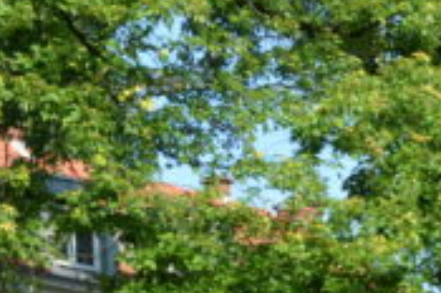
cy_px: 596
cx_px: 139
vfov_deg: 7.7
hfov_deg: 12.1
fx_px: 2079
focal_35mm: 170
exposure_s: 1/250
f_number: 8
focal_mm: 22
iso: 200
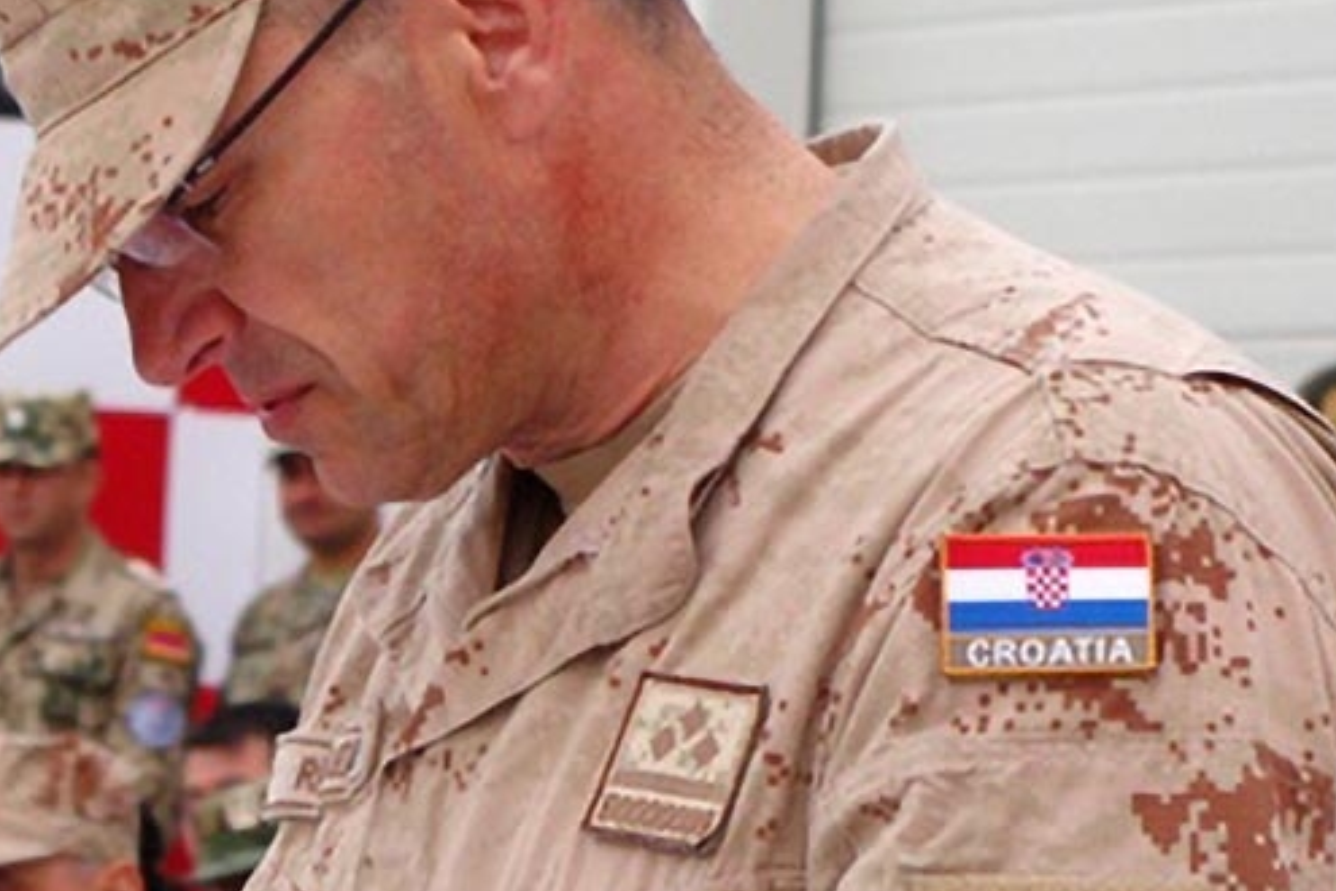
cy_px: 502
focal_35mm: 182
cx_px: -70
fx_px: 6754
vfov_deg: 7.5
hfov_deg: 11.2
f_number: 8
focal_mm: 50
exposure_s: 1/200
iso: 400
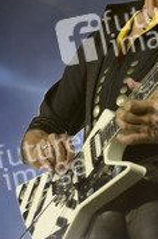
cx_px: 163
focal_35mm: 180
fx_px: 1190
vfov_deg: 11.4
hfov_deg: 7.6
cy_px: 101
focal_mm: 80
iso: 1250
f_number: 4.5
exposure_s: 1/800
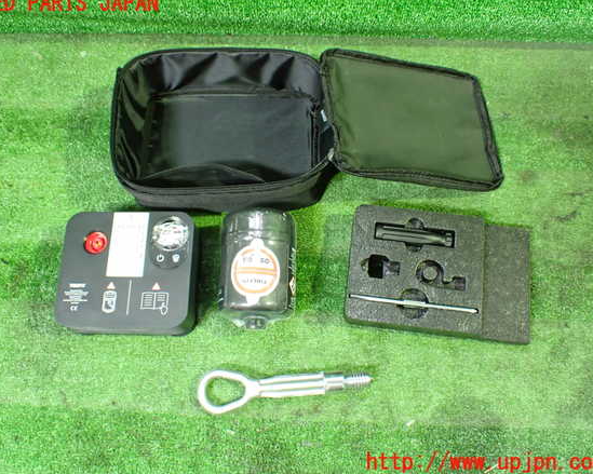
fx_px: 562
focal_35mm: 32
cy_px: 233
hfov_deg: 55.7
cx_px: 286
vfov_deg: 45.8
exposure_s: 1/30
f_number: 2.3
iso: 800
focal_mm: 5.4
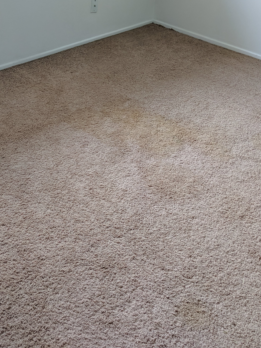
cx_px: 83
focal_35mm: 37
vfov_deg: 50.1
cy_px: 171
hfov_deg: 38.2
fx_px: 372
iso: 102
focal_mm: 4.44
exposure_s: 1/120
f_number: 1.8
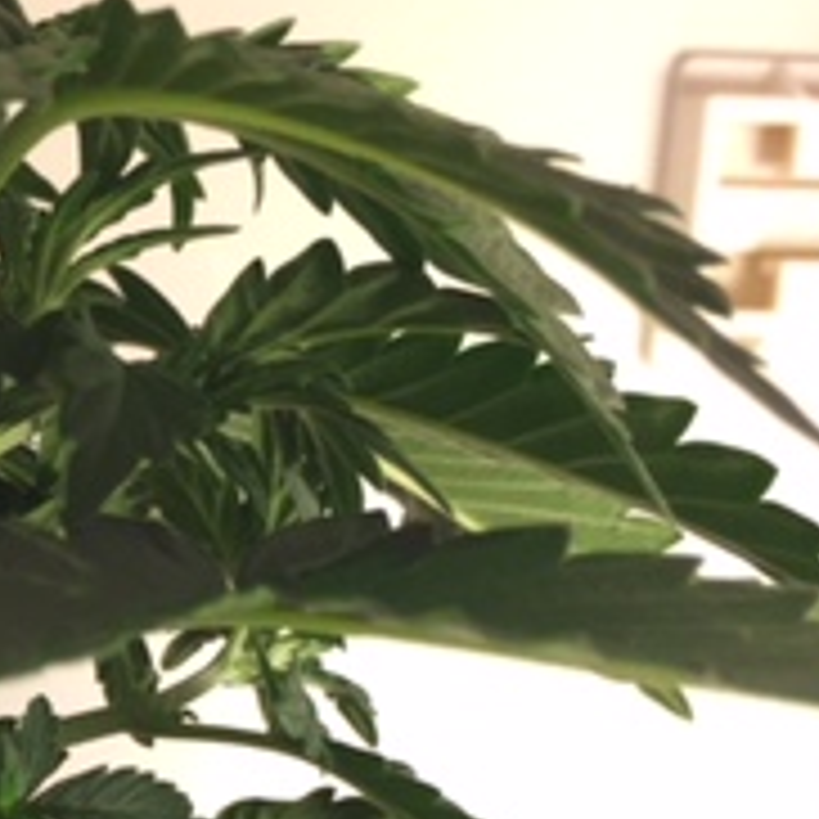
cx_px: -126
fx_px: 2409
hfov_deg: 18.4
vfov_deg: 18.6
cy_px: 873
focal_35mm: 90
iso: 32
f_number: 2.2
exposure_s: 1/120
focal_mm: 4.15
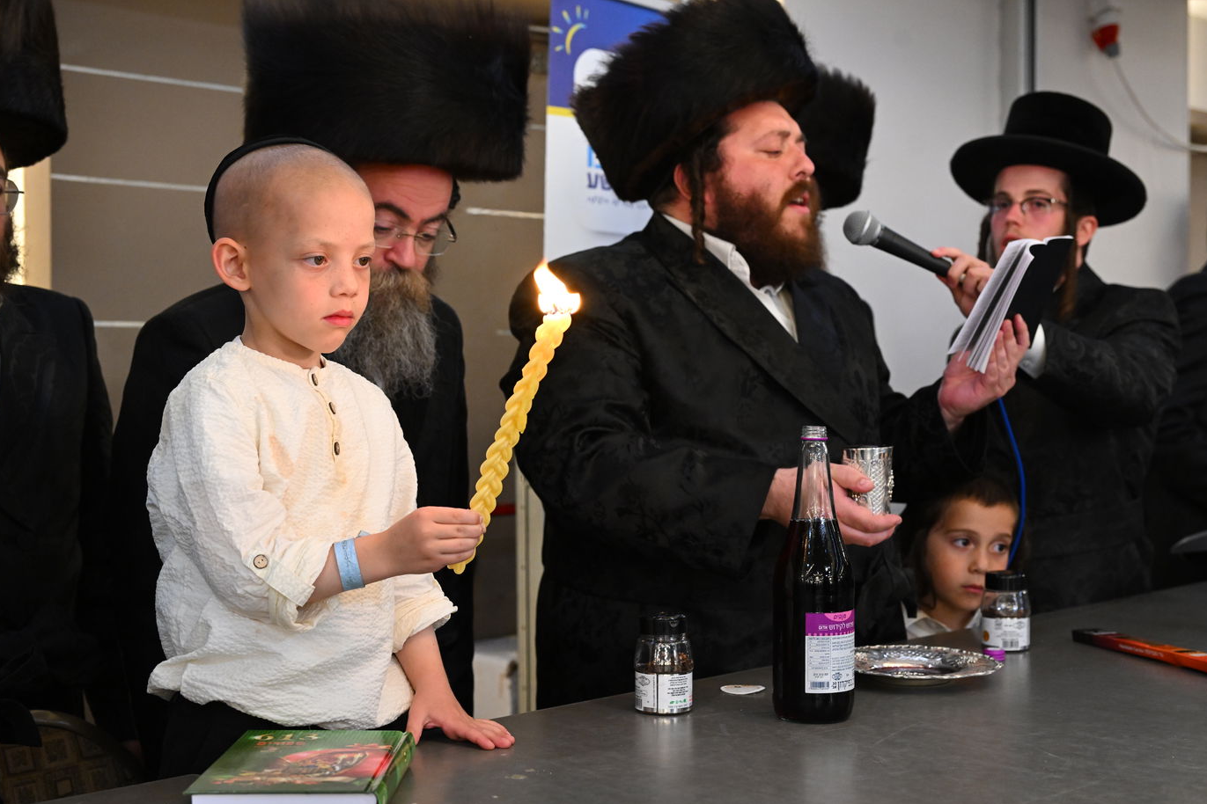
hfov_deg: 41.1
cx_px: 610
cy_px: 409
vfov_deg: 28.1
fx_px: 1609
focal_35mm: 48
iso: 4000
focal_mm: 47
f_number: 4.5
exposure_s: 1/160
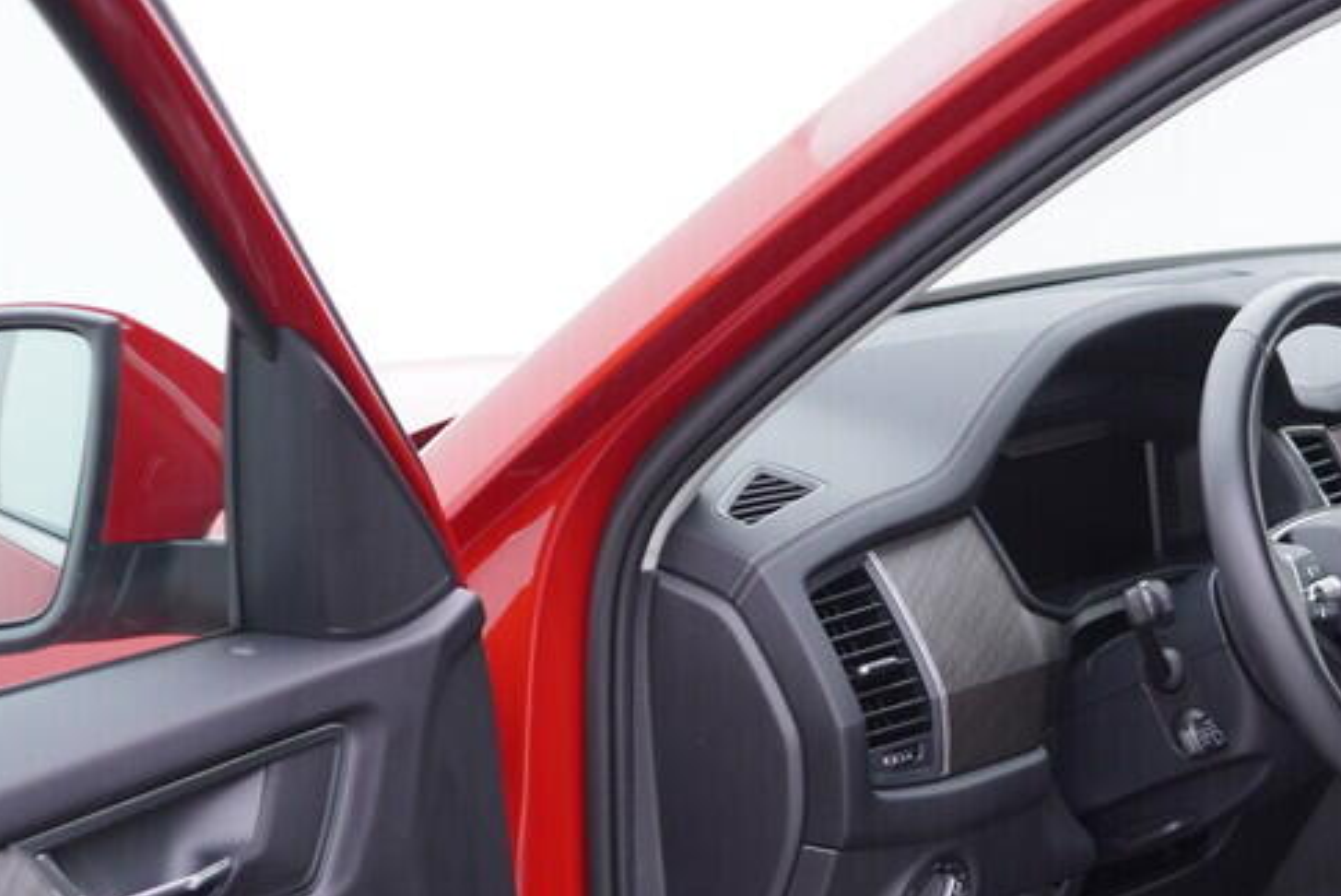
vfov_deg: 17.8
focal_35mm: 76
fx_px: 2833
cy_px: 720
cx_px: 1131
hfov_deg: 26.0
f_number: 2.8
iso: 125
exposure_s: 1/40
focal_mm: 24
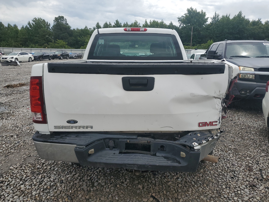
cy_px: 101
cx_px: 134
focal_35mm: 26
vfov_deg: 53.1
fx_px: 202
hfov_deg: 67.3
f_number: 1.5
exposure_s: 1/5000
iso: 50
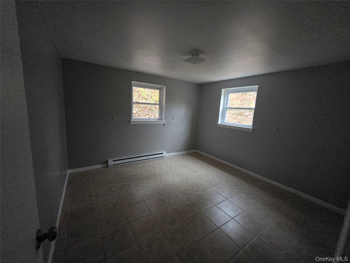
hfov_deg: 106.2
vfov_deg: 89.9
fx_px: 131
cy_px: 132
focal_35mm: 13
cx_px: 175
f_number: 2.2
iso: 1250
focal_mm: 1.7
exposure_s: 1/60
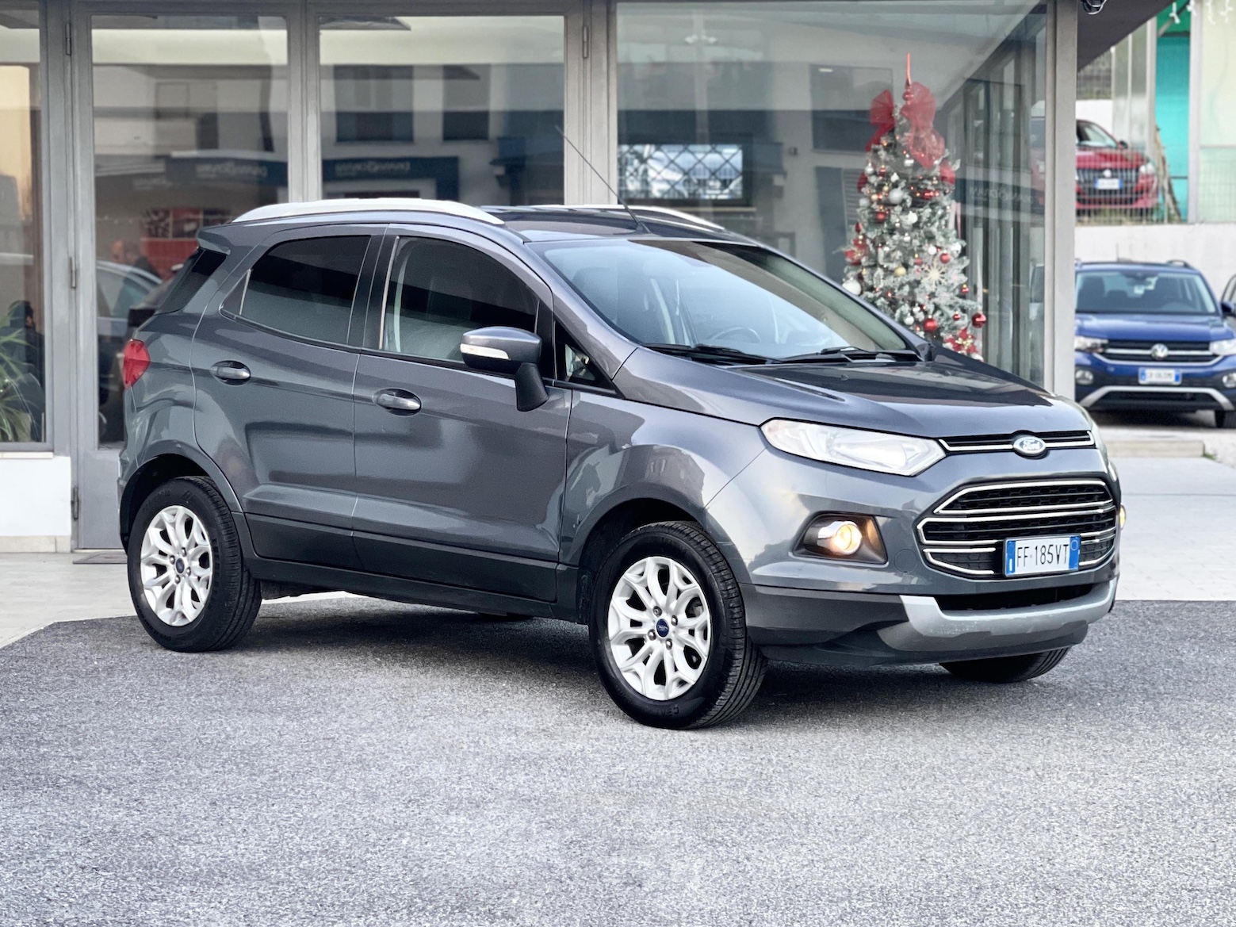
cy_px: 464
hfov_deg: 30.3
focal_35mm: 64
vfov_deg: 22.9
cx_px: 618
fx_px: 2285
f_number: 2.2
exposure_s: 1/121
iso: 160
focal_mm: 7.5
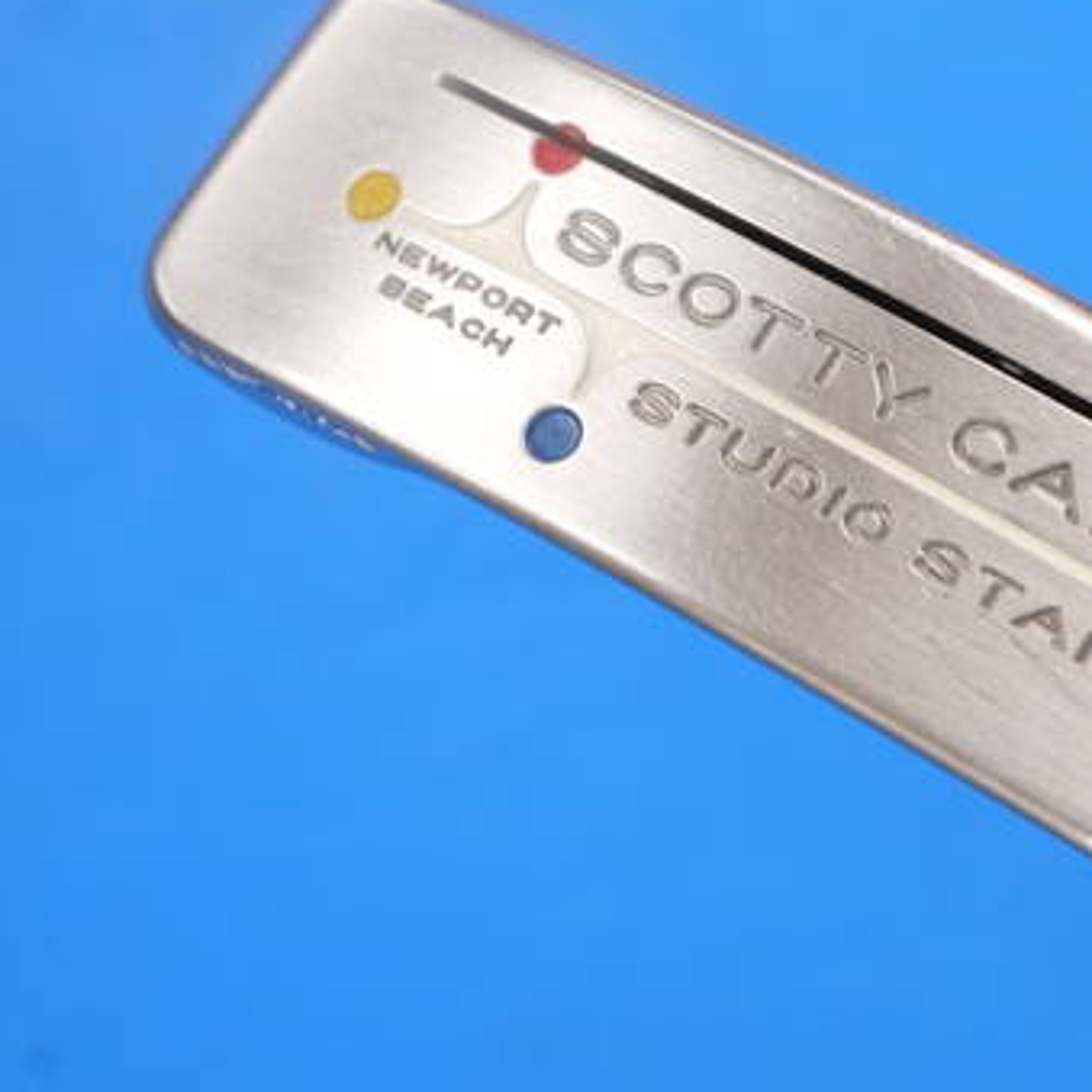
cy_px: 499
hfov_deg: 12.4
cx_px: 921
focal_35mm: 140
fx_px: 4997
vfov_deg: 12.5
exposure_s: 1/80
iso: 500
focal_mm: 42
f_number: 5.6
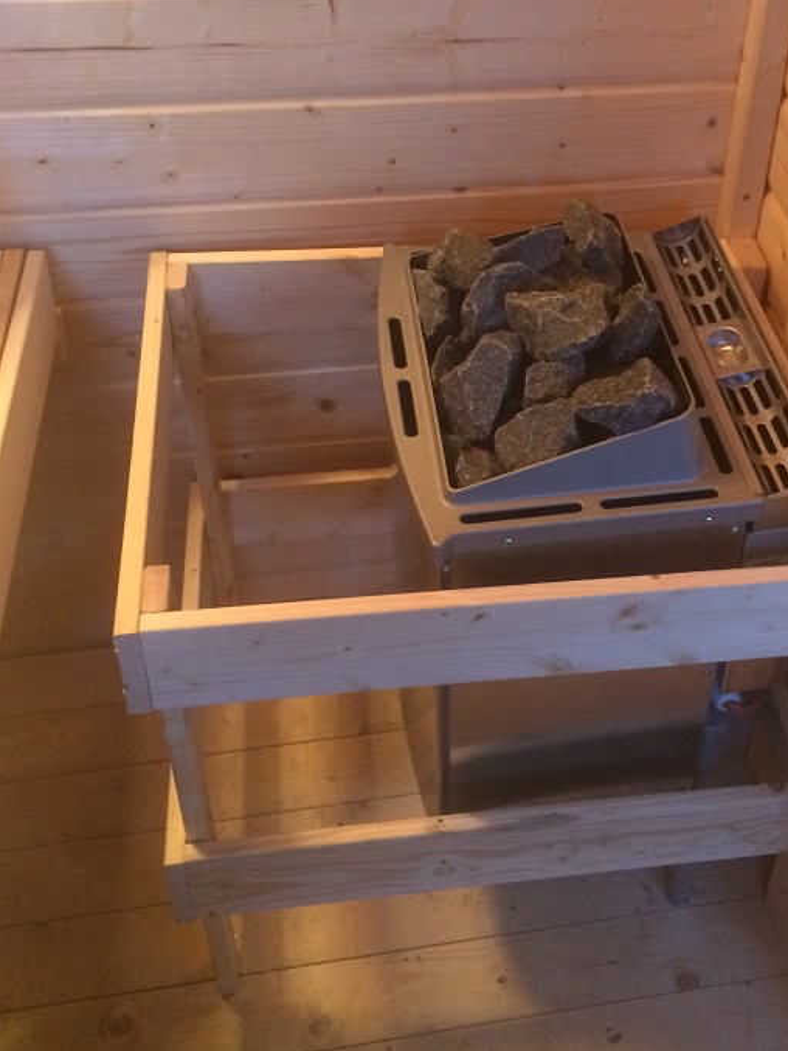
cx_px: 544
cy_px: 351
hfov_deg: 34.0
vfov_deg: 44.1
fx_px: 1274
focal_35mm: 42
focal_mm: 4.15
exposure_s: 1/17
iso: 400
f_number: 2.2
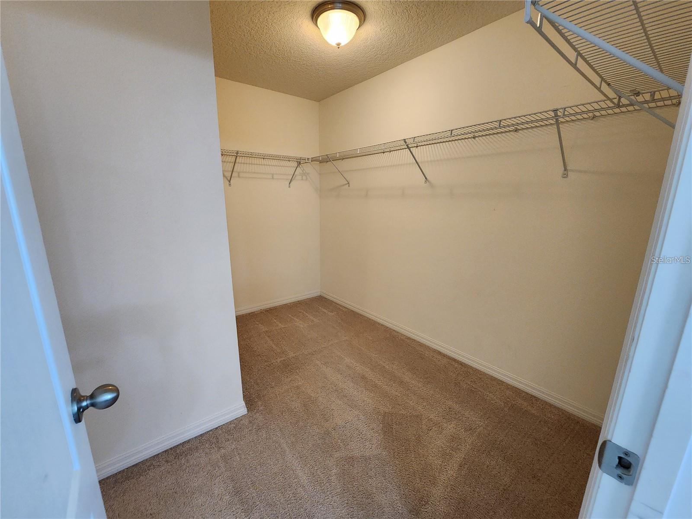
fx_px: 260
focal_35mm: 13
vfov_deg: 89.9
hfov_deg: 106.2
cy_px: 260
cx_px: 346
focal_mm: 2.2
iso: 400
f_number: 2.2
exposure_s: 1/40
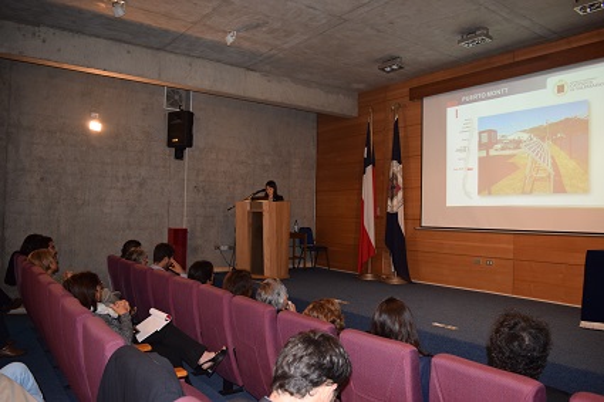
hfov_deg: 67.4
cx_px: 302
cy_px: 201
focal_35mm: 27
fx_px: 453
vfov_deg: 47.9
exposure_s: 1/60
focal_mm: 18
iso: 1100
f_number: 3.5
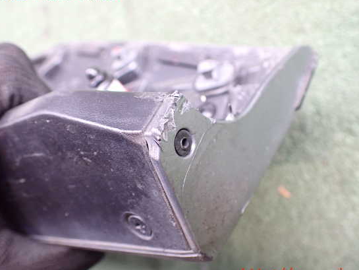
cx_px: 193
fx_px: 342
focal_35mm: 33
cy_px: 135
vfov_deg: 43.0
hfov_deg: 55.3
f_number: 2.3
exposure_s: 1/100
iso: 800
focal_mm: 5.4
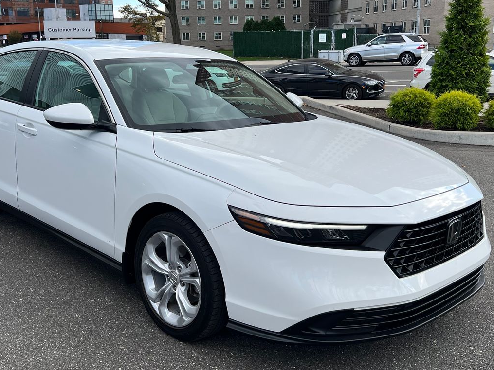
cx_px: 228
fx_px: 585
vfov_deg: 35.1
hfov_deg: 45.7
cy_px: 179
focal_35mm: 41
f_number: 1.5
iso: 50
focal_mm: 5.7
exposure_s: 1/1597
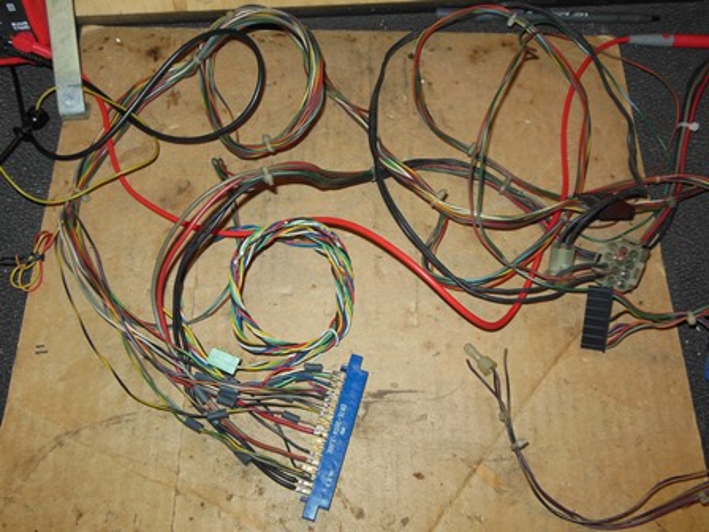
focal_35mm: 33
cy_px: 266
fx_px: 676
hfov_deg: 55.4
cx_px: 354
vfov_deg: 42.9
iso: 125
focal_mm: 6
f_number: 3.5
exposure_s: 1/30
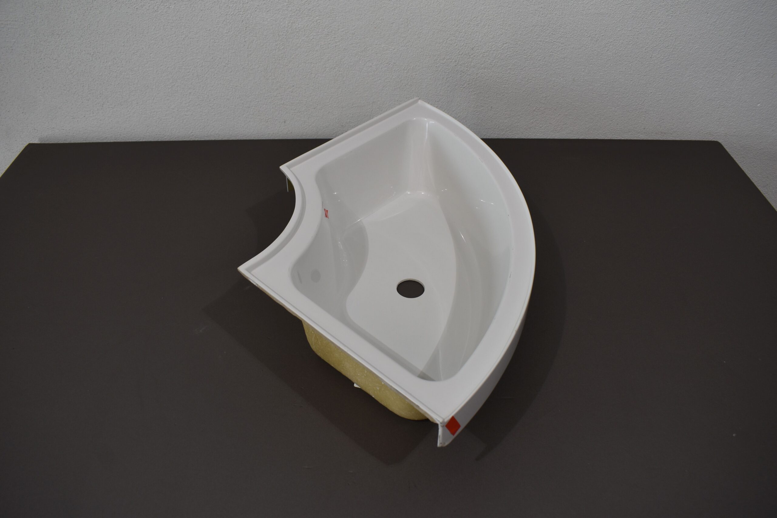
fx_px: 583
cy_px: 259
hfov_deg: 67.4
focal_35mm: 27
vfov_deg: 47.9
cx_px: 388
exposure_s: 1/125
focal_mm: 18
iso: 250
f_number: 5.6
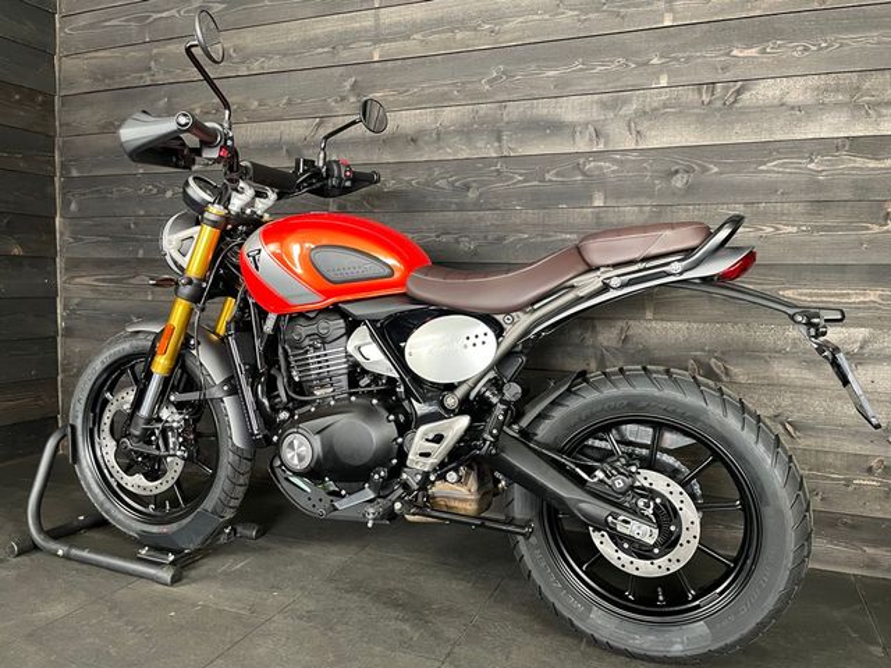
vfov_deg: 53.1
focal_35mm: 26
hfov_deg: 67.3
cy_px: 334
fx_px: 669
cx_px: 446
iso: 320
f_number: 1.6
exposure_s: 1/50
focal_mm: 4.2
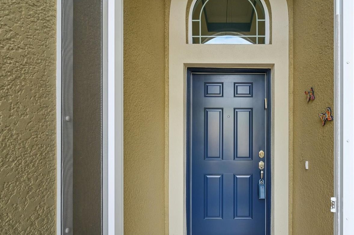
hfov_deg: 84.9
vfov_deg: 64.0
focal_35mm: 19
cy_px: 137
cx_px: 226
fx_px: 187
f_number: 8
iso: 400
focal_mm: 14
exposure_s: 1/40
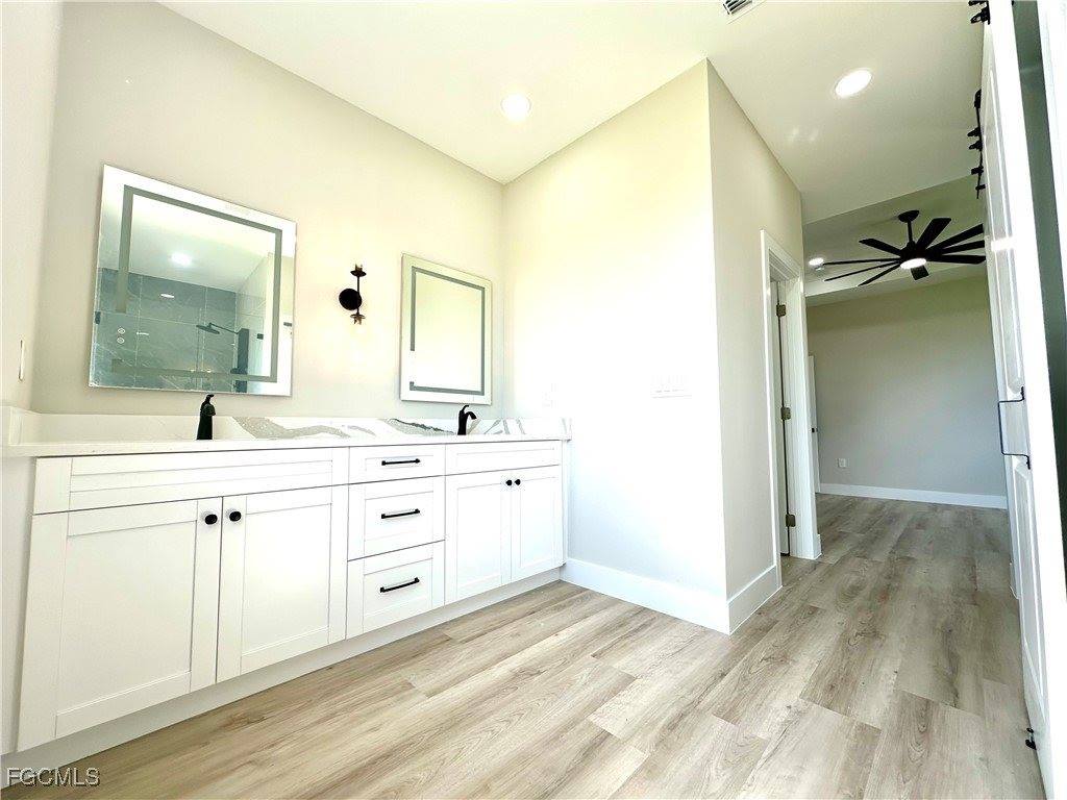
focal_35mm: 14
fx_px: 432
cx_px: 534
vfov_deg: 85.7
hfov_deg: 102.1
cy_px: 400
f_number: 2.2
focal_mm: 2.22
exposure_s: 1/274
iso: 40
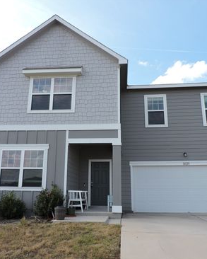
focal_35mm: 32
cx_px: 100
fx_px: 245
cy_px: 129
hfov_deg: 45.8
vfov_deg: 55.7
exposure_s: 1/640
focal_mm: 4.3
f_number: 3
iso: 100
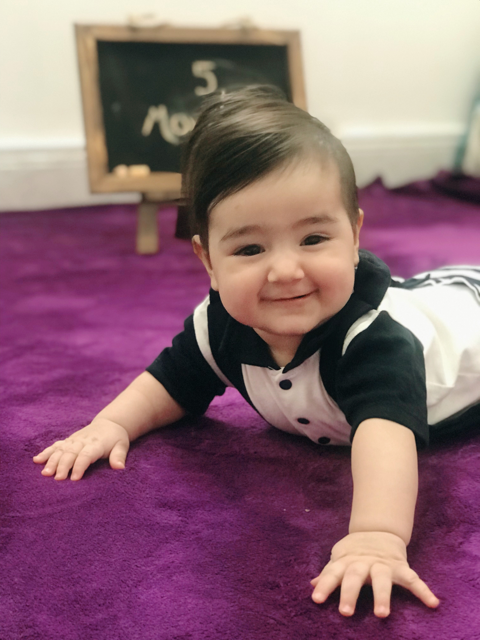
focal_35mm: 57
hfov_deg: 25.7
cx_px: 240
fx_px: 1054
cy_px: 320
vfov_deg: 33.8
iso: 500
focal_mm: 6.6
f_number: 2.8
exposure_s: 1/50
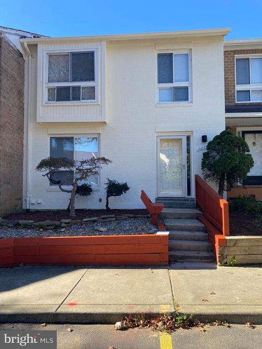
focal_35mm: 26
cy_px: 174
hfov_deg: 53.0
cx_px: 131
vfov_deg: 67.3
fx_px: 262
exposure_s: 1/742
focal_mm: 4.25
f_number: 1.8
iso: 32
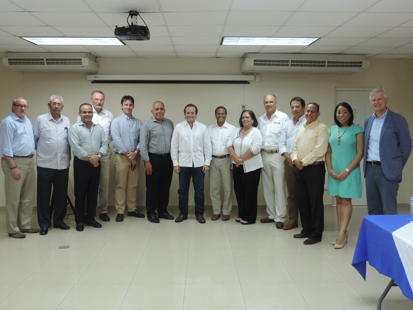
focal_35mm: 35
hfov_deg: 52.6
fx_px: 418
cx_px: 206
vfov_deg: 40.7
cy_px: 155
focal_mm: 6.2
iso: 400
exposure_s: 1/30
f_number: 3.3
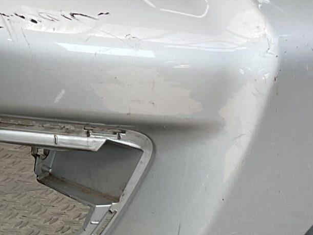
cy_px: 22
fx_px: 1102
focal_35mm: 122
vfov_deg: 12.0
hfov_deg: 15.9
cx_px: 8
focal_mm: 3
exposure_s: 1/299
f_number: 1.8
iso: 16
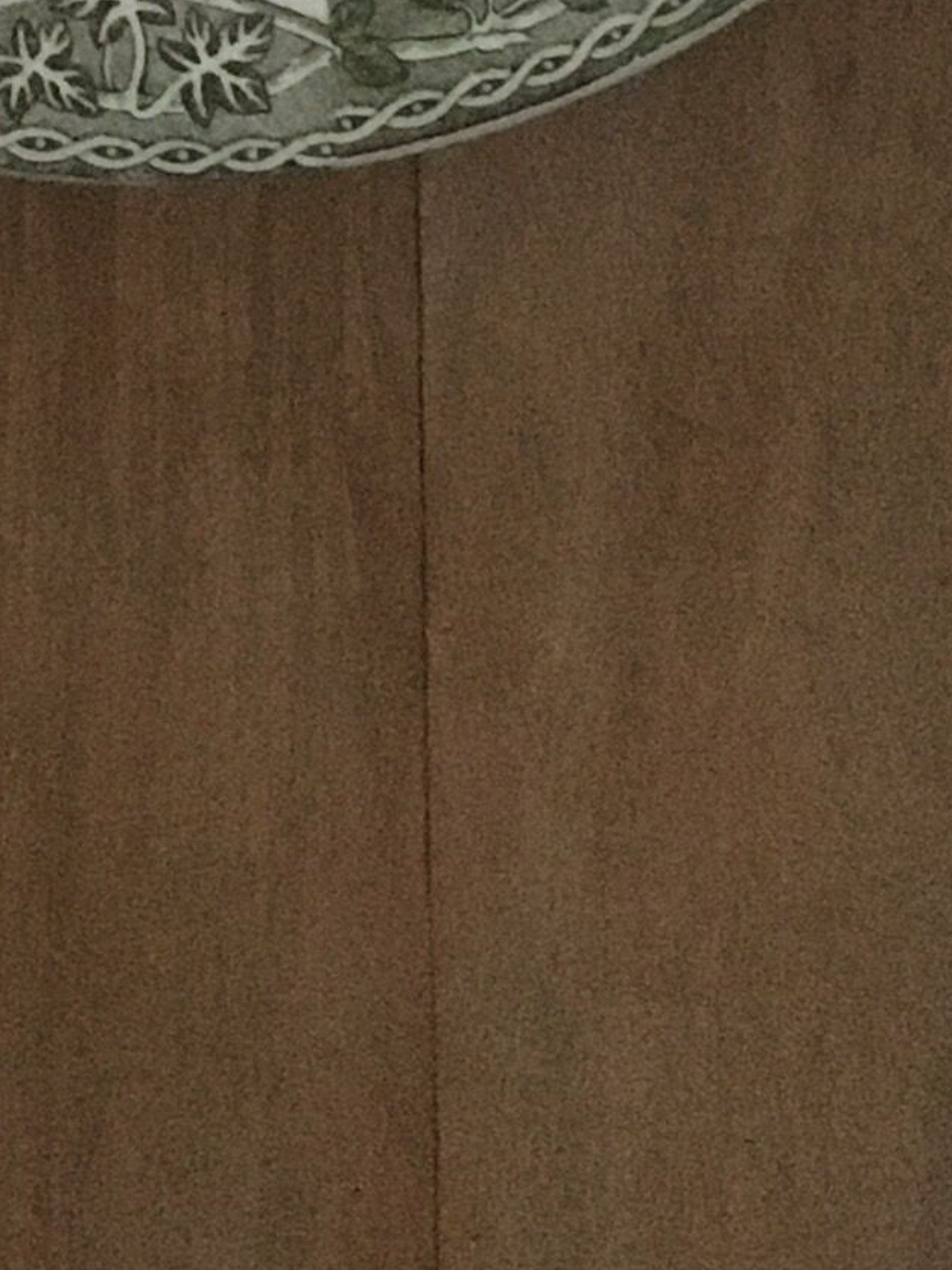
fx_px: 5135
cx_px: -757
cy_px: -1346
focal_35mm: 140
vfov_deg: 12.3
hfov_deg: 10.0
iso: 320
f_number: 2.2
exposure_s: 1/17
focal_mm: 4.15
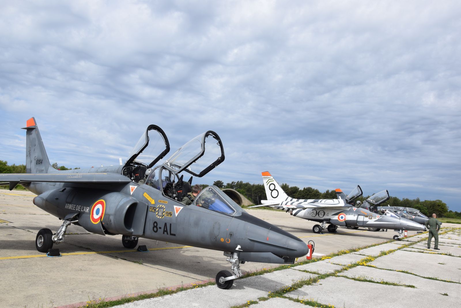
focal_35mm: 27
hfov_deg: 67.4
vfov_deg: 47.9
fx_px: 346
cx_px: 230
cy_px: 154
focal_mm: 18
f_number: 10
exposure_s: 1/400
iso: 200
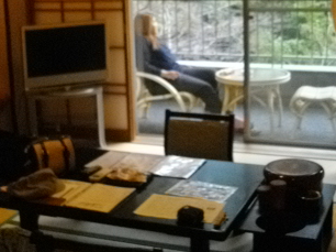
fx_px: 650
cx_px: 144
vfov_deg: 21.8
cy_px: 83
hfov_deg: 29.0
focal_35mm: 67
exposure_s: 1/50
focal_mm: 5.7
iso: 577
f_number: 2.9
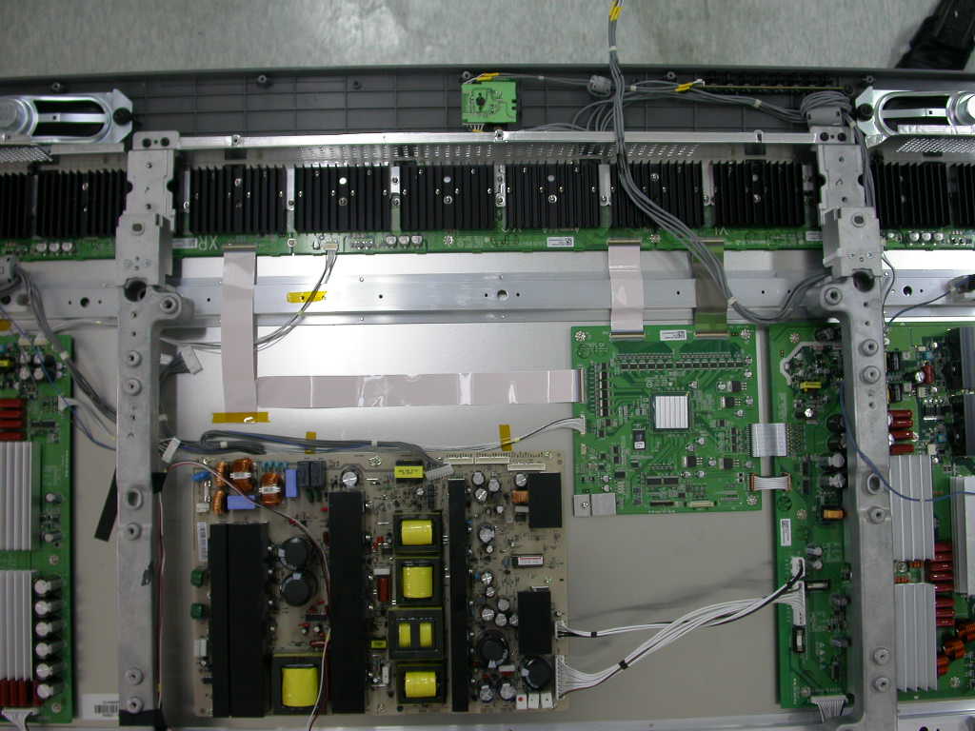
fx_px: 1070
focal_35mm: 38
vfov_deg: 37.7
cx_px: 488
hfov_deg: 49.0
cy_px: 366
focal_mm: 7.85
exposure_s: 1/37.7
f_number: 2.6
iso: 100
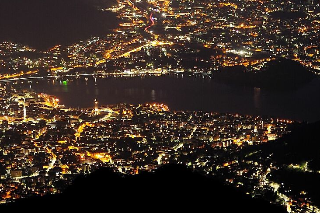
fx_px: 1457
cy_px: 2
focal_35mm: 164
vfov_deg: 8.3
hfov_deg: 12.2
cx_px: -101
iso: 200
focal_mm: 50
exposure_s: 25
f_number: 6.3
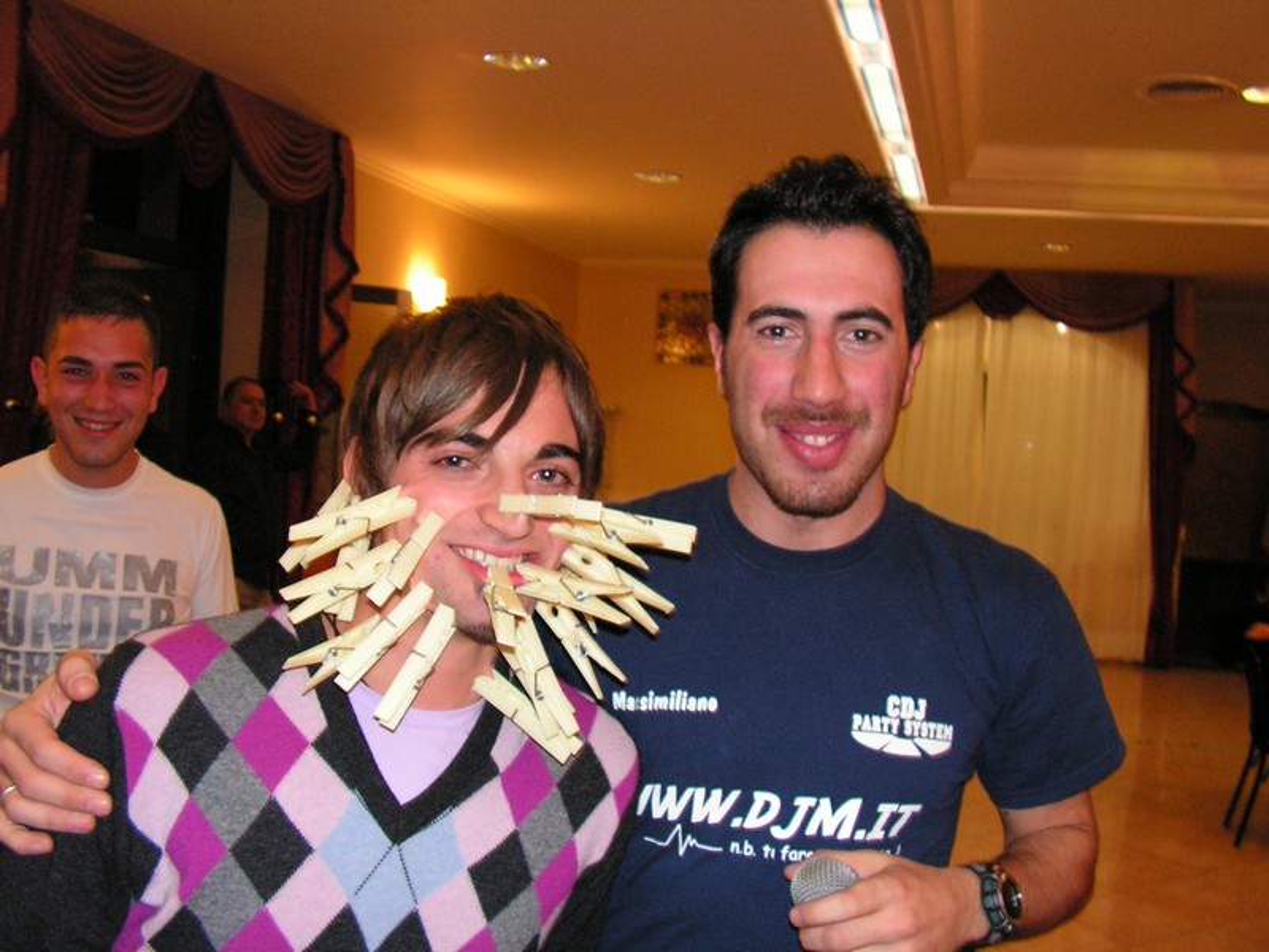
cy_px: 476
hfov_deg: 51.4
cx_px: 634
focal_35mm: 36
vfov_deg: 39.7
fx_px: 1320
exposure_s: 1/40
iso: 200
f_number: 3.2
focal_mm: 6
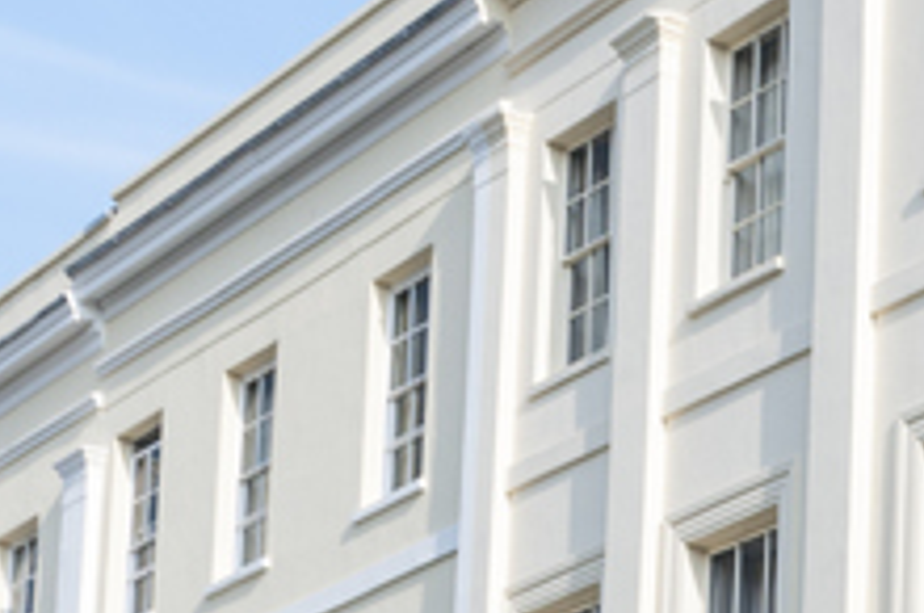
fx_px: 3486
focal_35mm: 136
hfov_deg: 14.2
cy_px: 943
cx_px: 1365
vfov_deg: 9.7
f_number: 7.1
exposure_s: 1/160
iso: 200
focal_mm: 24
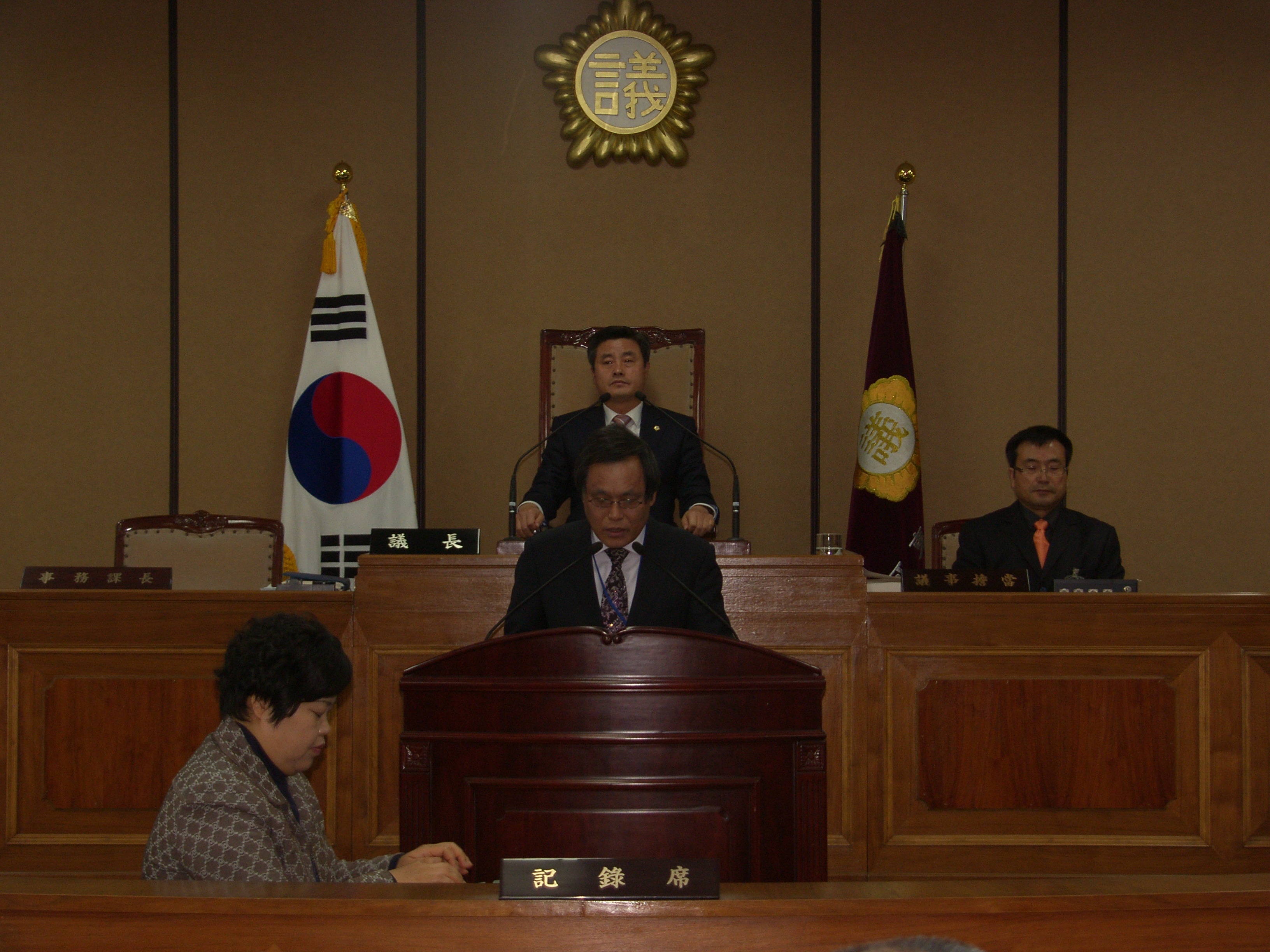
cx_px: 635
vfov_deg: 19.6
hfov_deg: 26.0
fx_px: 2752
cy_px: 476
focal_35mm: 75
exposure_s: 1/80
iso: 100
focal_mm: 19.4
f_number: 3.2
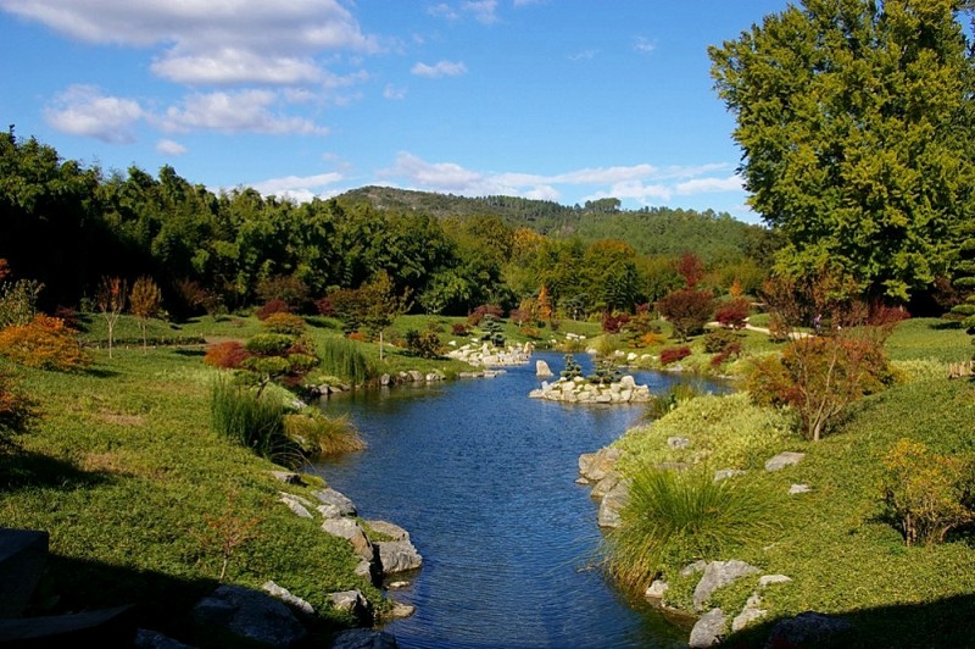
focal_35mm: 36
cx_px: 488
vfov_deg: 36.8
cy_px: 324
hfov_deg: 53.2
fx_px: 974
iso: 200
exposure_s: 1/250
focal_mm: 24
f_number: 11
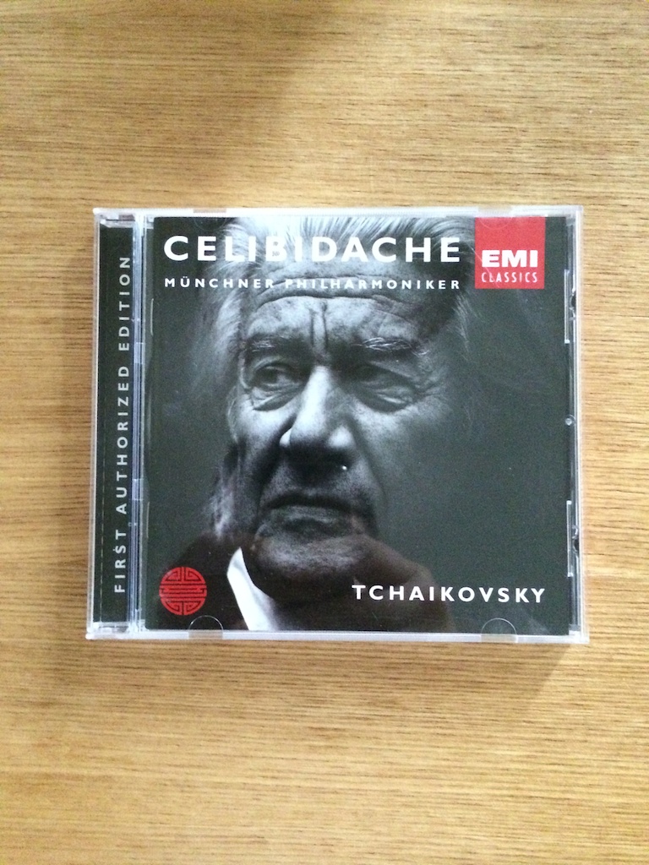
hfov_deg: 46.8
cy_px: 432
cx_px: 324
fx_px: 750
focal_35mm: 30
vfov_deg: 60.0
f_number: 2.2
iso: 1600
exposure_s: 1/15
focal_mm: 4.12
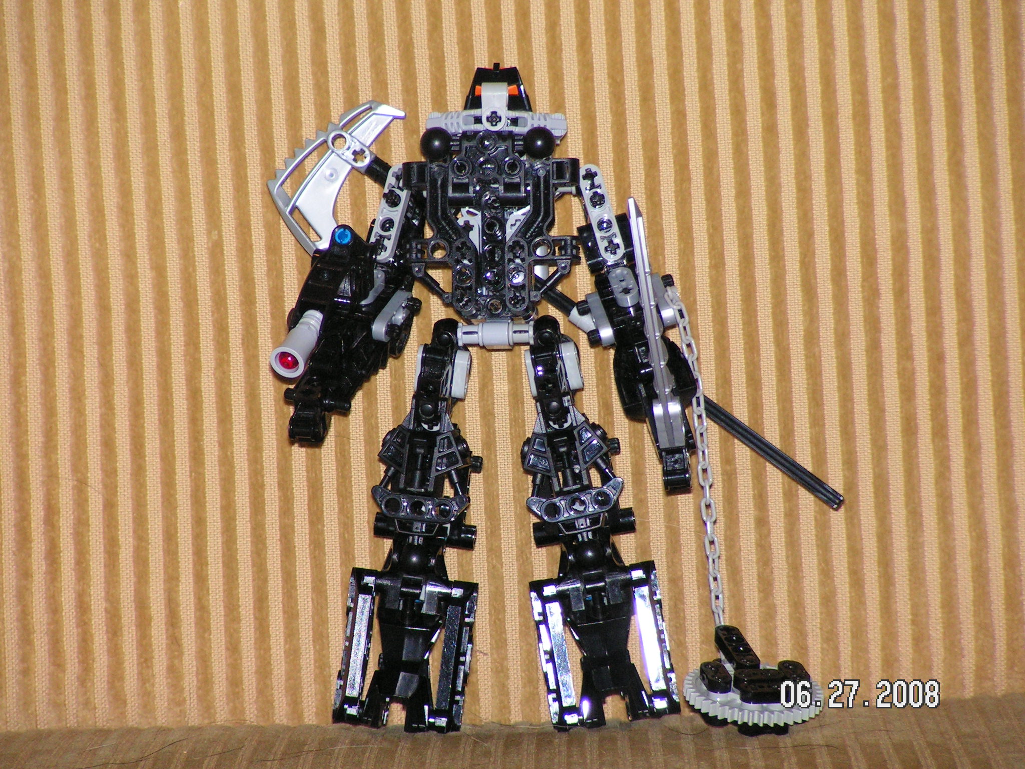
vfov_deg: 6.9
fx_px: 6366
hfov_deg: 9.2
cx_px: 512
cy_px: 384
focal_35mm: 215
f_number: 3.3
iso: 200
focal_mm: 35.9
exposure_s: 1/200
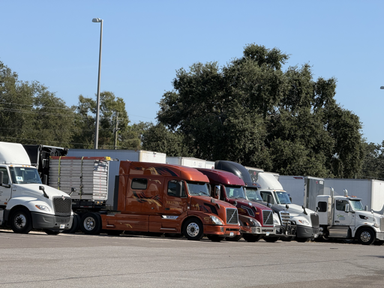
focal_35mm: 120
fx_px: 1331
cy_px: 144
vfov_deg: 12.3
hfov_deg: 16.4
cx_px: 192
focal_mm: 15.66
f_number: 2.8
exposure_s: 1/1395
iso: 64
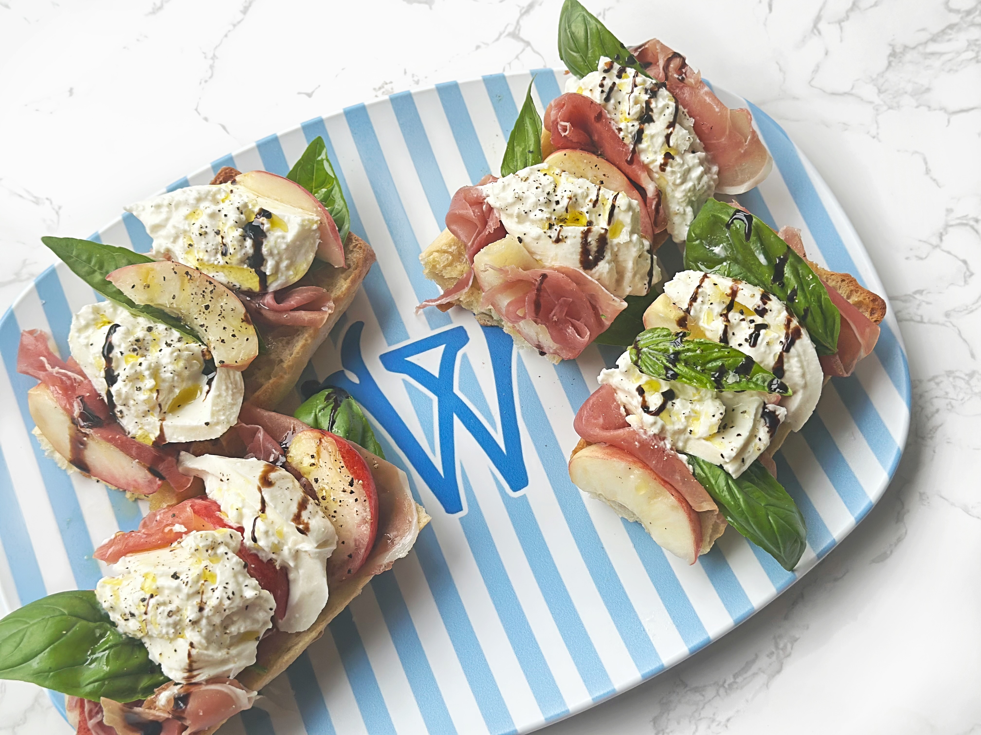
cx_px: 490
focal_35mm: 48
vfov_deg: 30.3
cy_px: 368
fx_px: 1360
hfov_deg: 39.7
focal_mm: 6.86
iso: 80
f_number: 1.78
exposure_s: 1/121
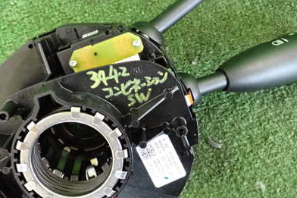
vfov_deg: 26.4
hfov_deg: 38.9
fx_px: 421
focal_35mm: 51
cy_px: 81
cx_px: 145
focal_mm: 5.79
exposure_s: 1/125
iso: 2500
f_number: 2.4
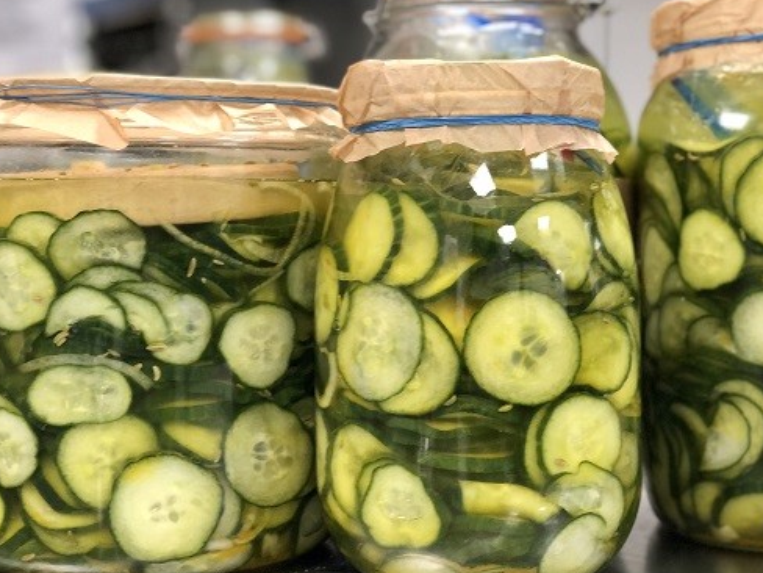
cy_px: 254
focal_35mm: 64
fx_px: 1411
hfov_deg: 30.3
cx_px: 394
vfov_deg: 22.9
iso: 125
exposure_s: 1/33
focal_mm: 6
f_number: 2.4
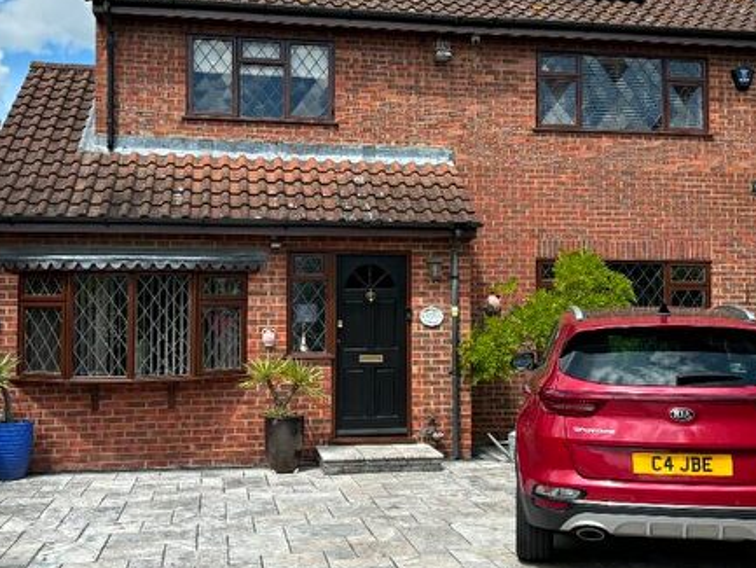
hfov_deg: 44.8
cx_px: 388
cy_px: 267
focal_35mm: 42
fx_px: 918
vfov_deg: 34.4
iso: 50
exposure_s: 1/2342
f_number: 1.6
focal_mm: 5.96
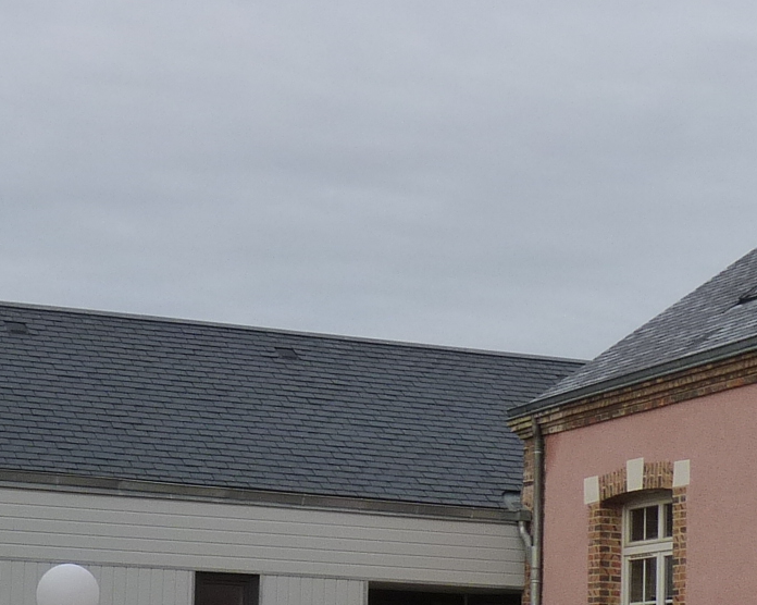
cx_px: 284
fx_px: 2172
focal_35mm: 97
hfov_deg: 19.7
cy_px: 507
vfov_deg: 15.7
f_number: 4
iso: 125
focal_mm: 4.8
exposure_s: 1/200
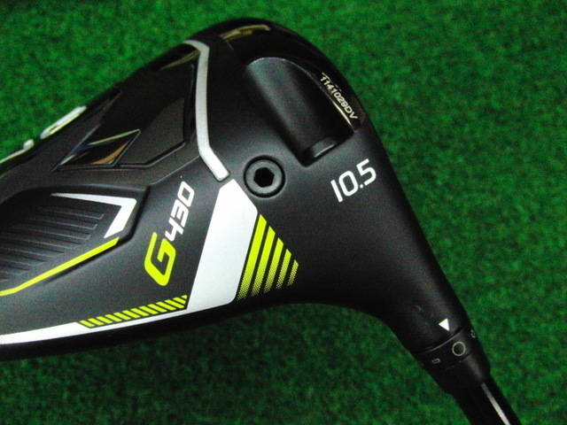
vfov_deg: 38.7
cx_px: 284
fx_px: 606
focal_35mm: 37
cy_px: 212
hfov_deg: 50.1
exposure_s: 1/400
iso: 3200
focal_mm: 6.42
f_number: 3.6
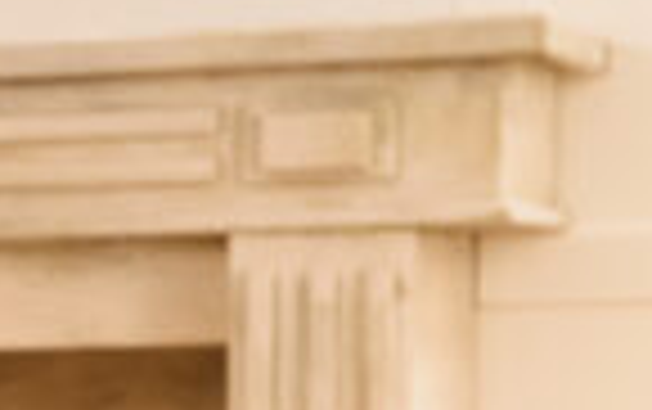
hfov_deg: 7.4
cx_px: -1061
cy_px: 831
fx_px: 4608
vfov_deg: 5.0
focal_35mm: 259
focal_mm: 48
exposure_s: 1/200
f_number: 4
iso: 400
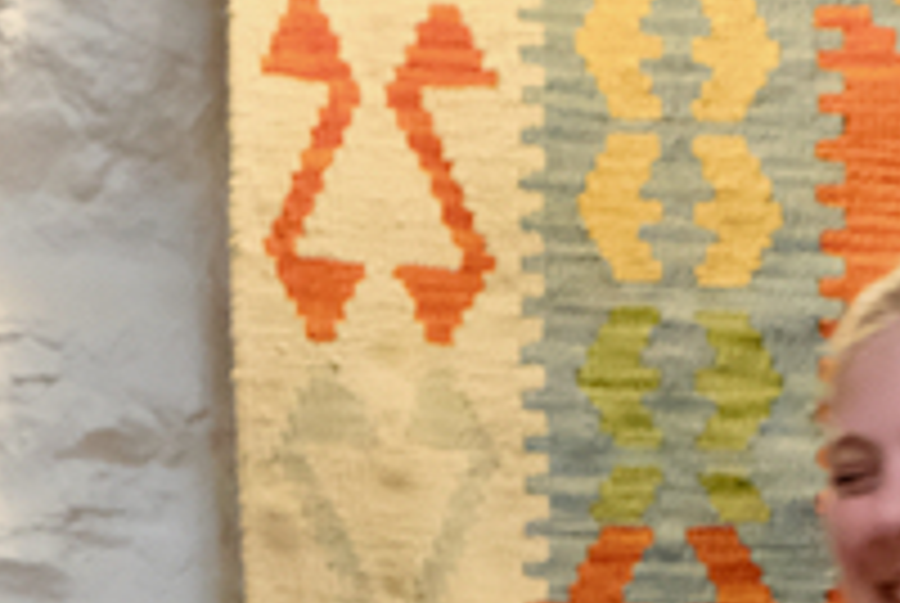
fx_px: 9439
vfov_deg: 3.6
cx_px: 2475
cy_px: 1359
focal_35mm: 377
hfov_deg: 5.2
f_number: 3.6
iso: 4000
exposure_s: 1/60
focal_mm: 39
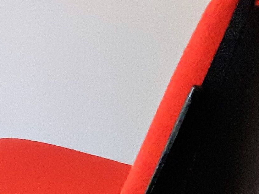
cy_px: 213
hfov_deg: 15.3
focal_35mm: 129
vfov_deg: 11.3
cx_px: 87
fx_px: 965
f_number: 1.7
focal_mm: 3.93
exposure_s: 1/392
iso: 800
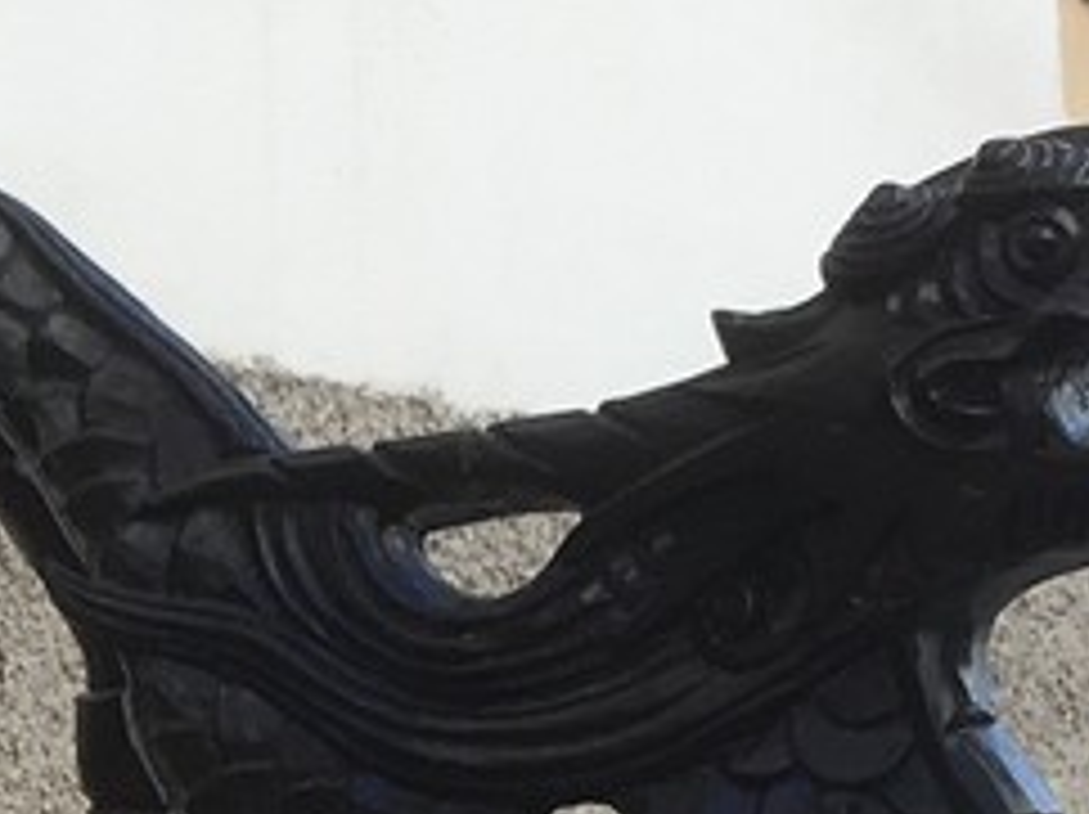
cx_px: -639
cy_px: 1149
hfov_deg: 10.5
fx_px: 5657
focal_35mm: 180
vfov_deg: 8.1
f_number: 2.2
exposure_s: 1/309
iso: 25
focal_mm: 4.15
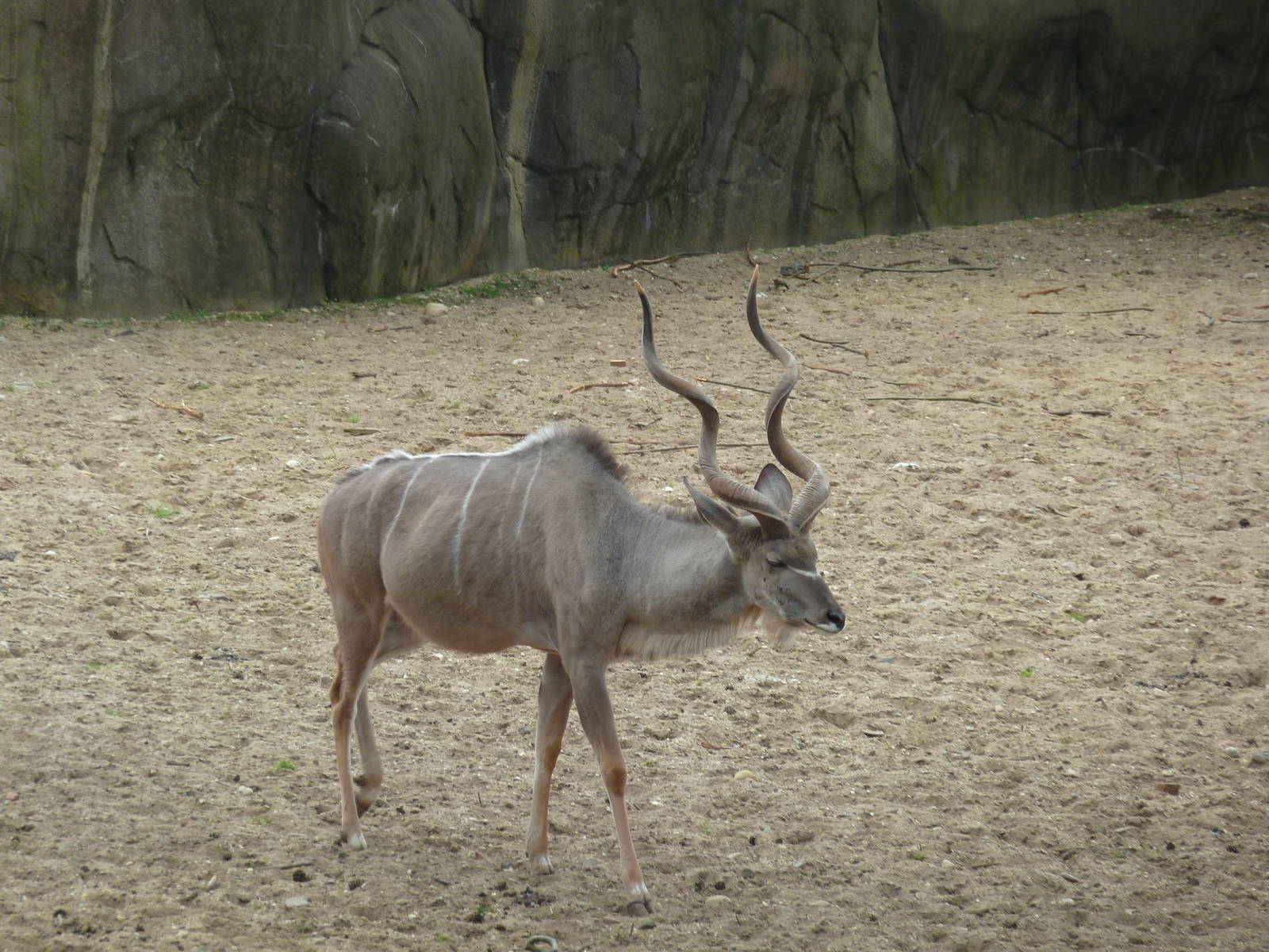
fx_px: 10191
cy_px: 476
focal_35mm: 278
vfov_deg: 5.3
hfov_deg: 7.1
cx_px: 634
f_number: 4.8
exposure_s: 1/125
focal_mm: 45.7
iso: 100
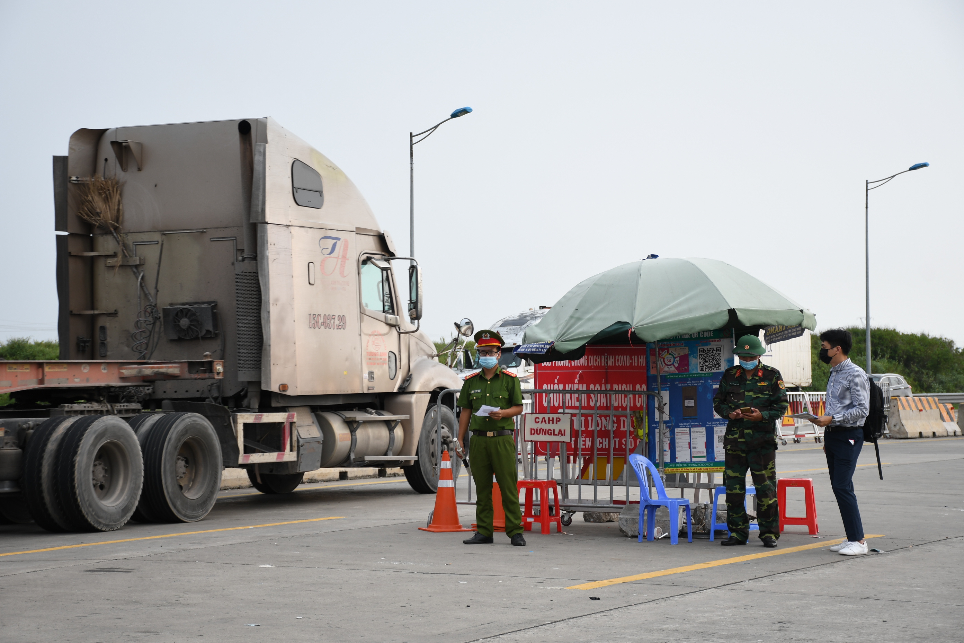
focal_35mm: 90
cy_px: 322
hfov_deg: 22.6
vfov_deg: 15.2
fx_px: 2410
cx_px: 482
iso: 125
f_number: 6.3
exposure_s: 1/200
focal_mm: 60
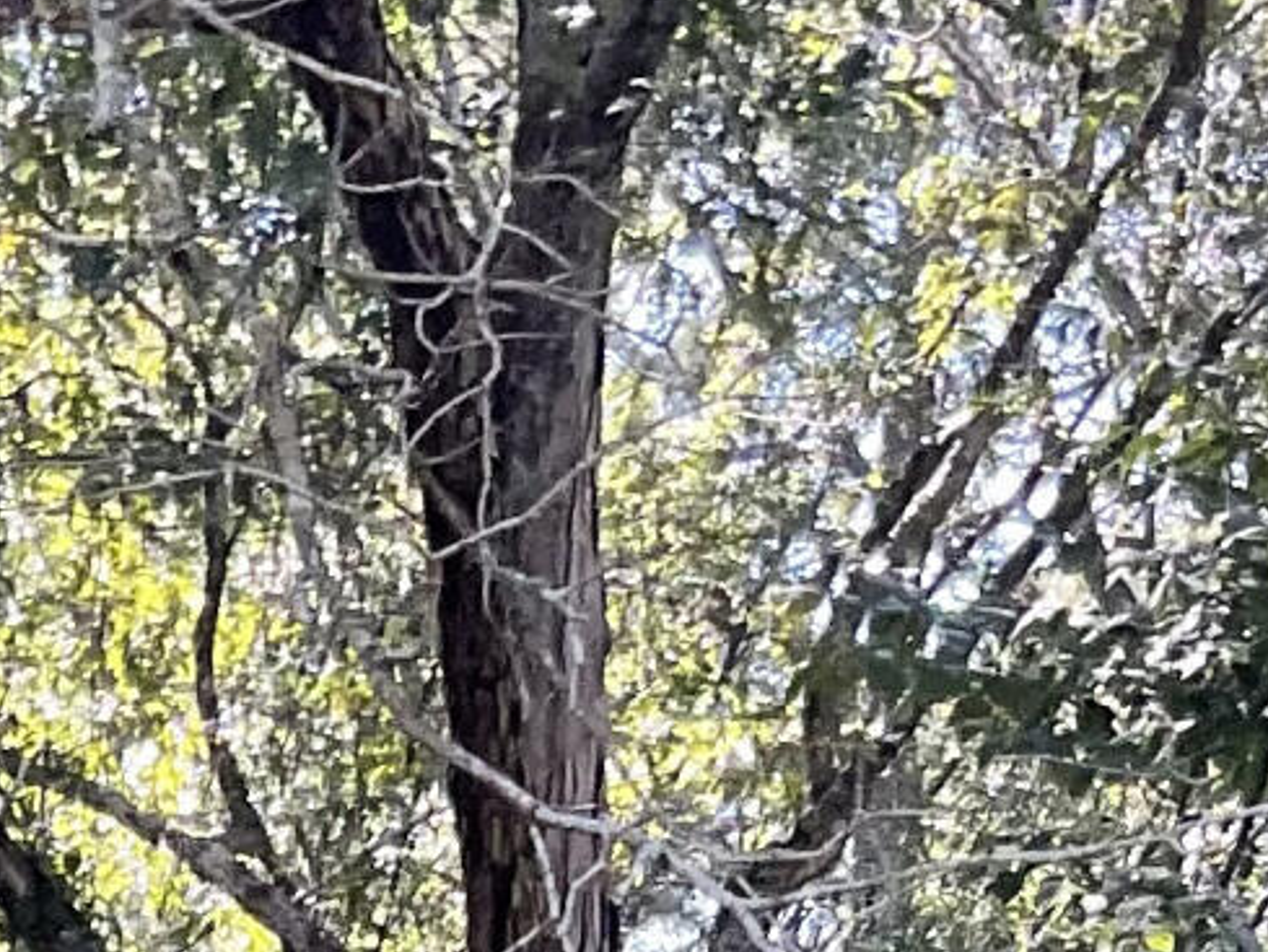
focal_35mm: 178
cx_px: 415
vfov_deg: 7.5
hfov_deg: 11.1
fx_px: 6522
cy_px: 2711
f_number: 1.8
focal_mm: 3
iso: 32
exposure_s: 1/122
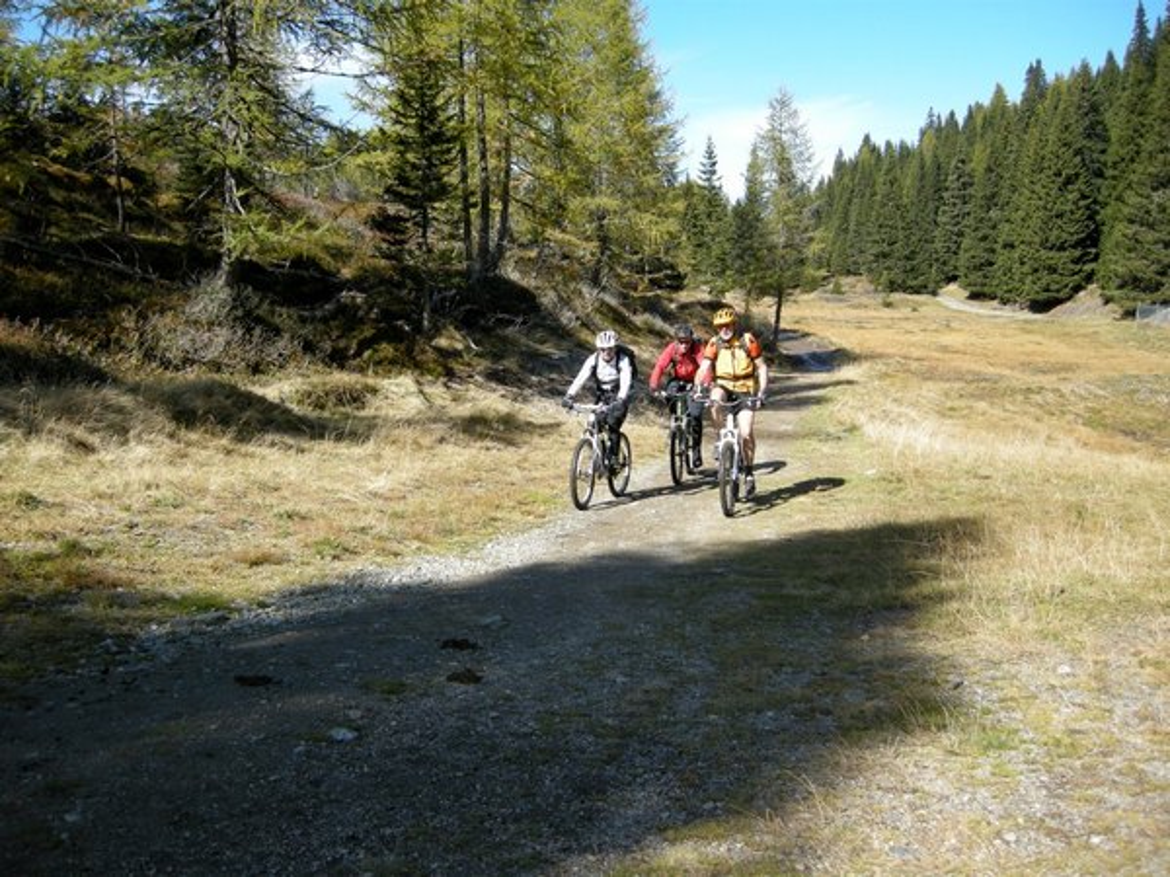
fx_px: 1183
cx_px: 585
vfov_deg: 40.7
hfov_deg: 52.6
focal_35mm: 35
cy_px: 438
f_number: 2.7
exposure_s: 1/492
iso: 64
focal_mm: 7.5
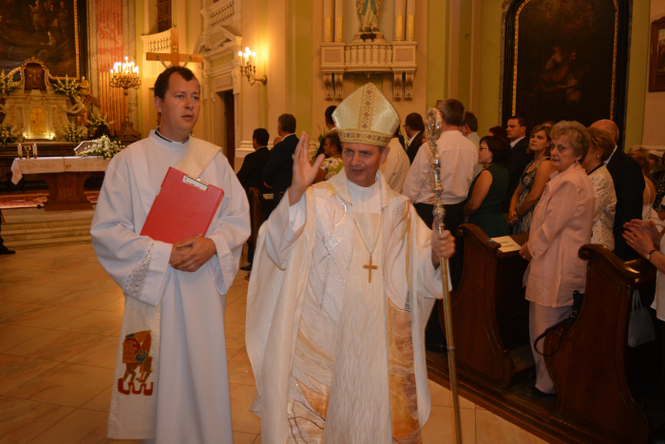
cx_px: 332
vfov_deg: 43.6
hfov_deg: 61.9
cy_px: 222
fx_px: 554
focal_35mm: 30
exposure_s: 1/60
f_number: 3.8
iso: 800
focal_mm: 20
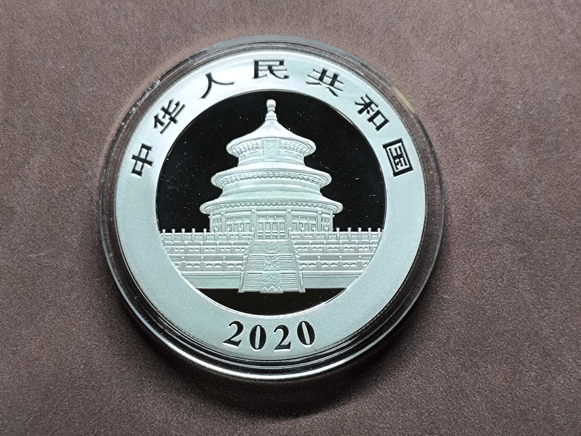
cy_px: 218
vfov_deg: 17.2
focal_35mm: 86
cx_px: 290
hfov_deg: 22.8
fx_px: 1443
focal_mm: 5.35
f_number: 1.7
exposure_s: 1/100
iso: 125
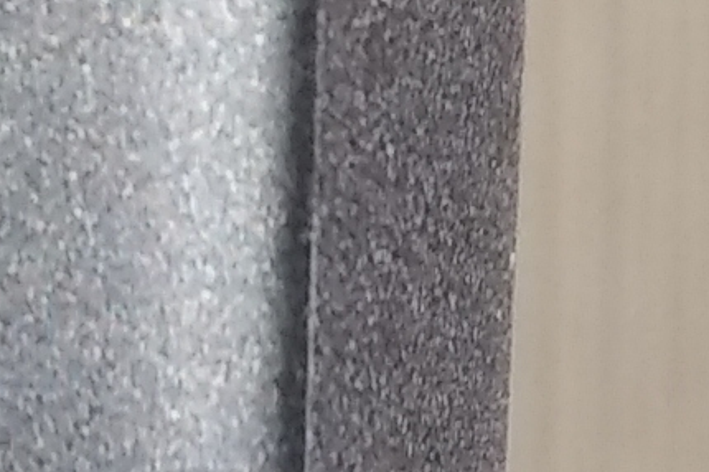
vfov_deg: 6.0
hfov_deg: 9.6
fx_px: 4192
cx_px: 99
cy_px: 1409
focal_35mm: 213
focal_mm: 3.81
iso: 320
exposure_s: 1/50
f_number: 2.2
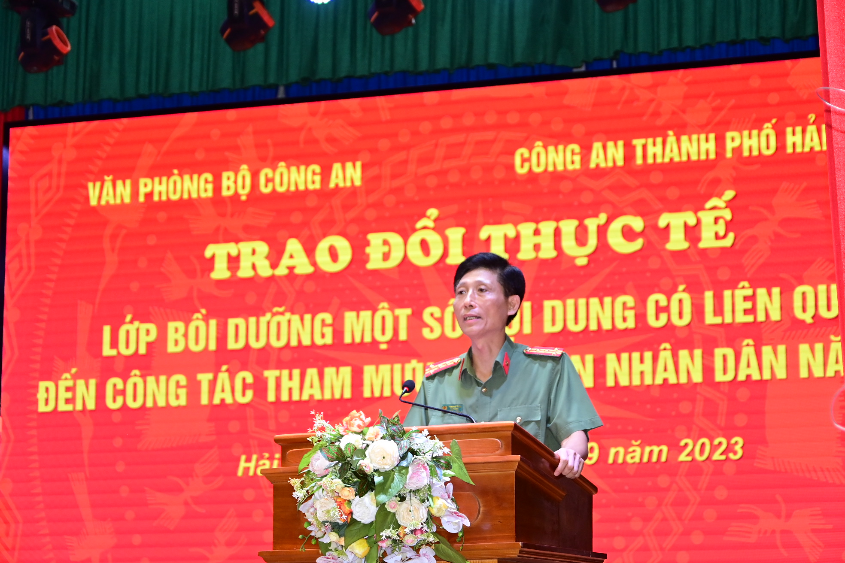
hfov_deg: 21.9
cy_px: 282
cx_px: 422
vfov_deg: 14.7
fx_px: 2183
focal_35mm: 93
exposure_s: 1/200
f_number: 5.3
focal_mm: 62
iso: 2000
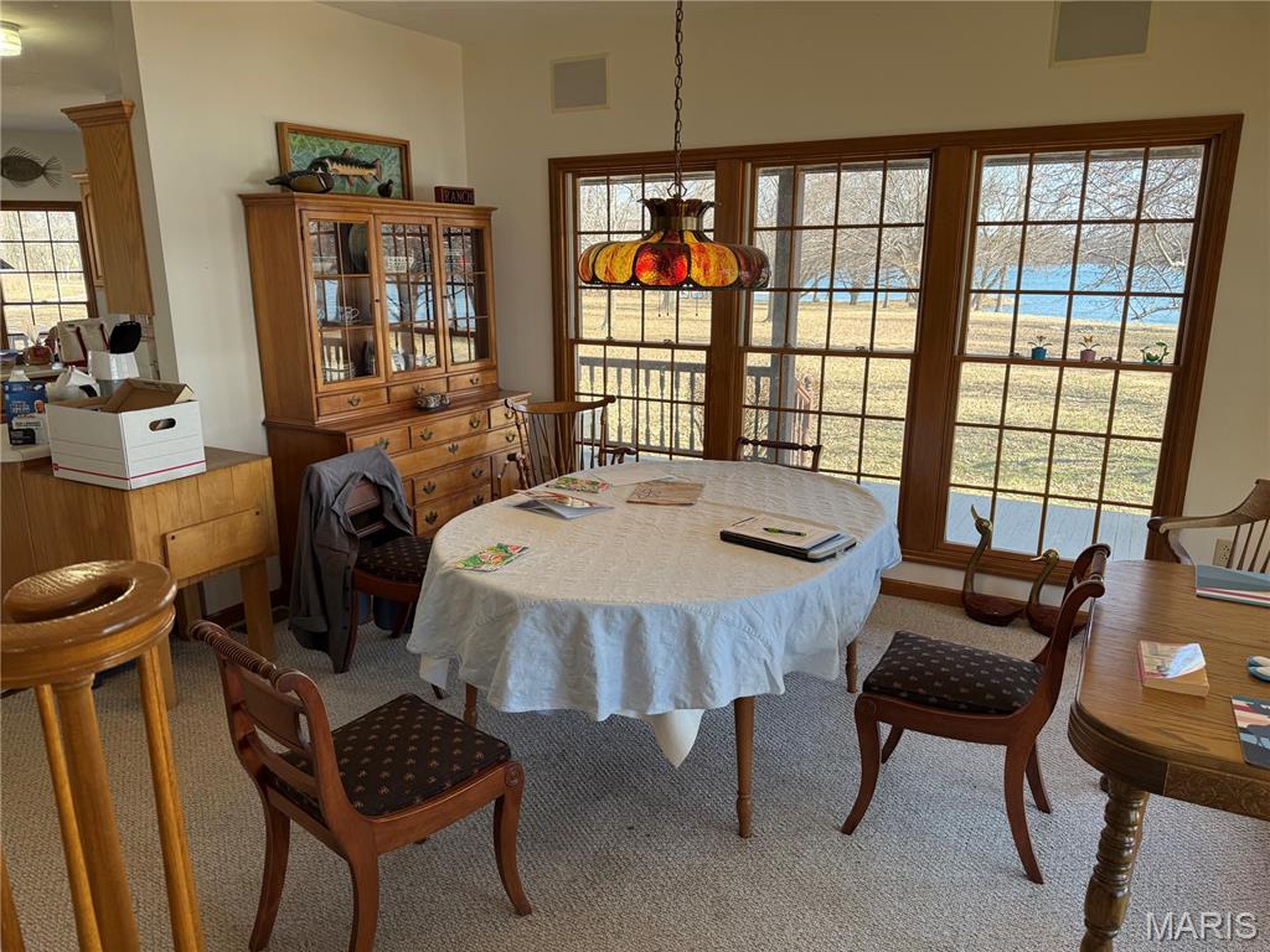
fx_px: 881
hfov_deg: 71.6
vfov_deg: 56.8
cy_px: 476
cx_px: 635
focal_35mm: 24
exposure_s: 1/192
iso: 64
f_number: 1.78
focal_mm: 6.76
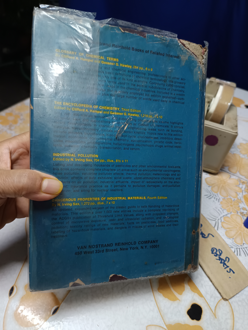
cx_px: 124
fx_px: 229
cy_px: 165
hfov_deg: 56.8
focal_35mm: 24
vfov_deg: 71.6
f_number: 1.7
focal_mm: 5.31
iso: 1136
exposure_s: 1/25
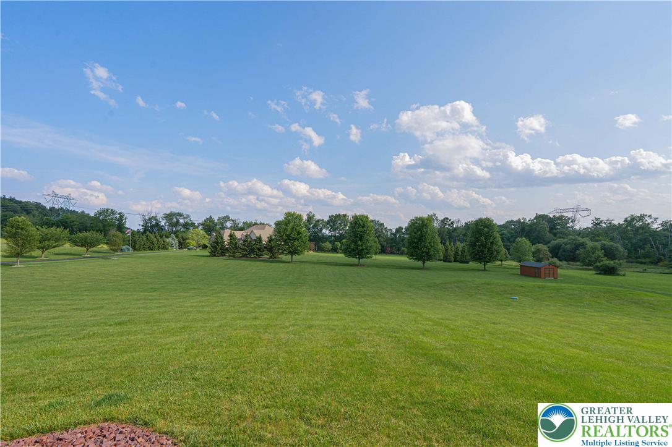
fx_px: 299
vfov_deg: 73.7
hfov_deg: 96.8
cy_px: 224
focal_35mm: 16
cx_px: 336
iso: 320
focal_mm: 16
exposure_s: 1/4000
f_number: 9
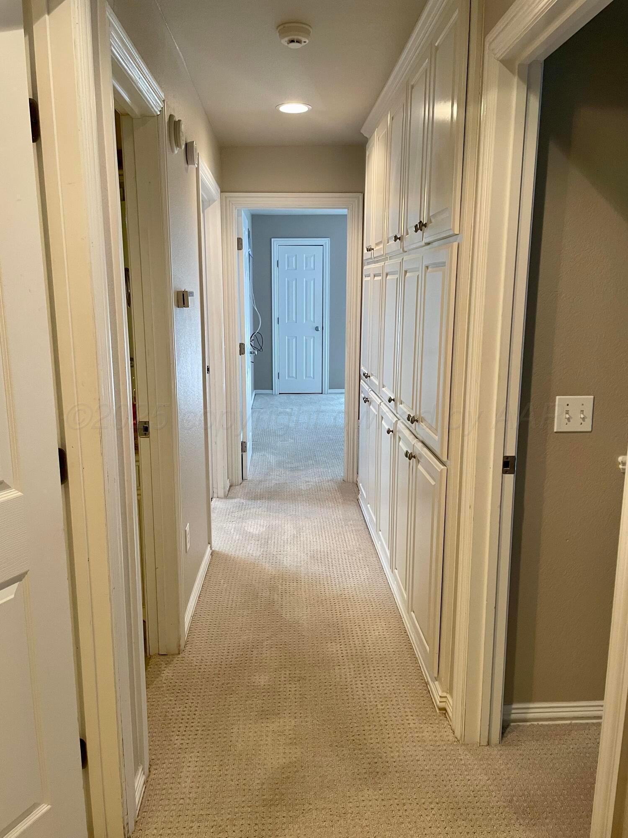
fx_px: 629
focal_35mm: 26
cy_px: 419
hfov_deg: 53.1
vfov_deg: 67.3
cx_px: 314
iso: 200
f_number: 1.6
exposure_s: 1/60
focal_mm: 4.2
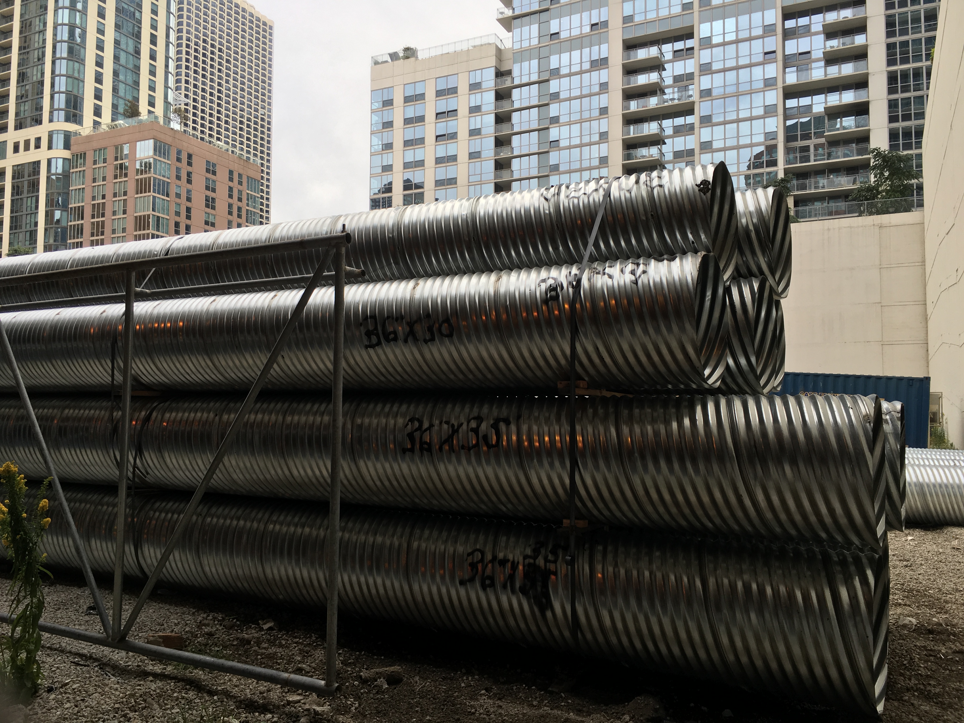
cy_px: 362
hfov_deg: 61.7
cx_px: 482
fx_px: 808
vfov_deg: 48.2
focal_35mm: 29
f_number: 2.2
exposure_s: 1/455
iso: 25
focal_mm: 4.15
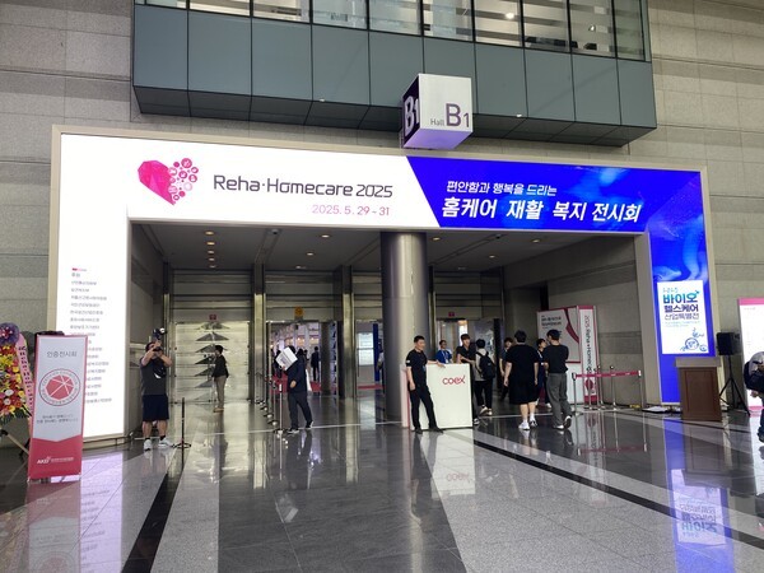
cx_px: 382
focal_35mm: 26
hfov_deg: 67.3
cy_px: 286
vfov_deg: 53.1
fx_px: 574
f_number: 1.8
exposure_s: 1/120
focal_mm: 4.25
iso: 32
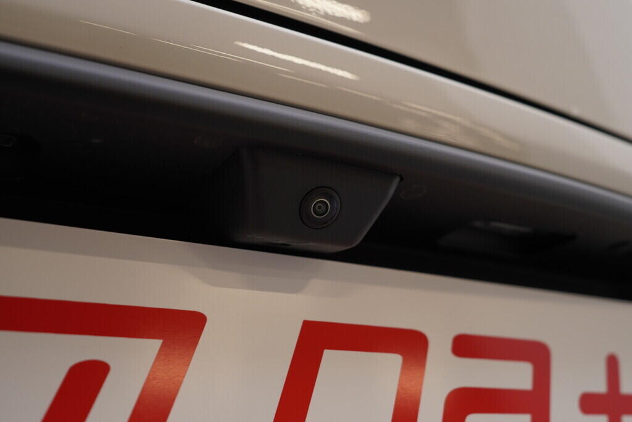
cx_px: 316
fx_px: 632
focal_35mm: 36
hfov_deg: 53.1
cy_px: 211
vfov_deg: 36.9
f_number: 3.5
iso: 125
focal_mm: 24
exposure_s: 1/60
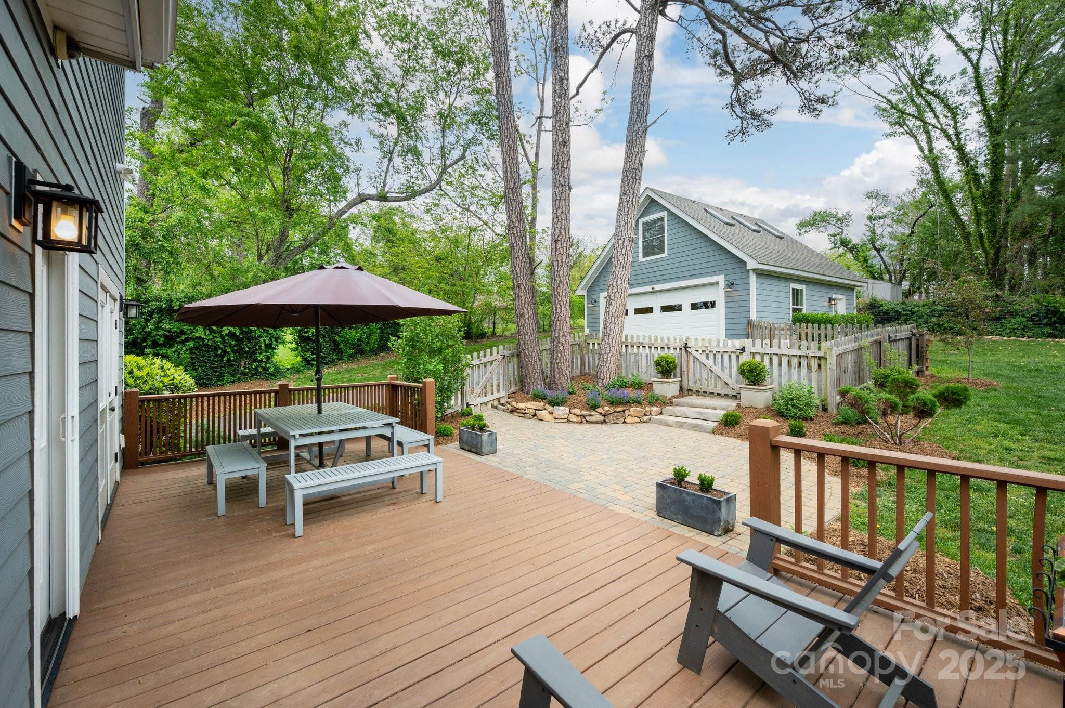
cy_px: 354
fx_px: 443
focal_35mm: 15
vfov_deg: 77.2
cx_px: 532
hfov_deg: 100.4
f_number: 8
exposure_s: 1/400
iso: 800
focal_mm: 15
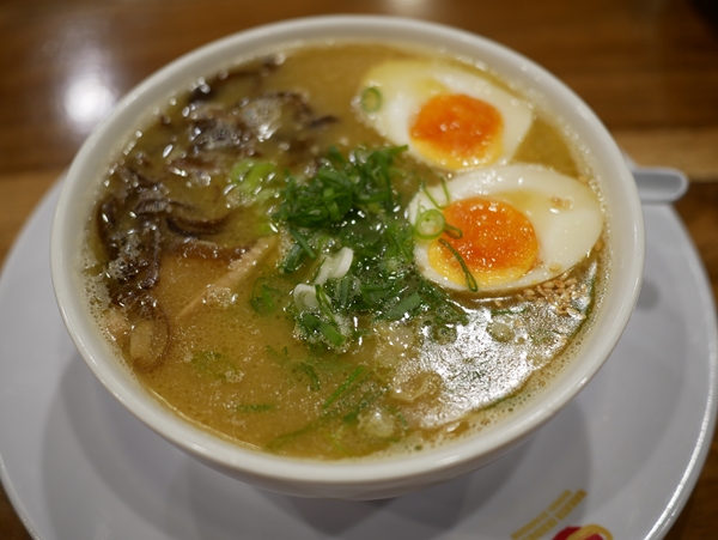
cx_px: 359
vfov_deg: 36.0
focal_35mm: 40
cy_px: 270
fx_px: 830
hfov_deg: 46.8
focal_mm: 20
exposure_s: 1/80
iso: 200
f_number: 1.7
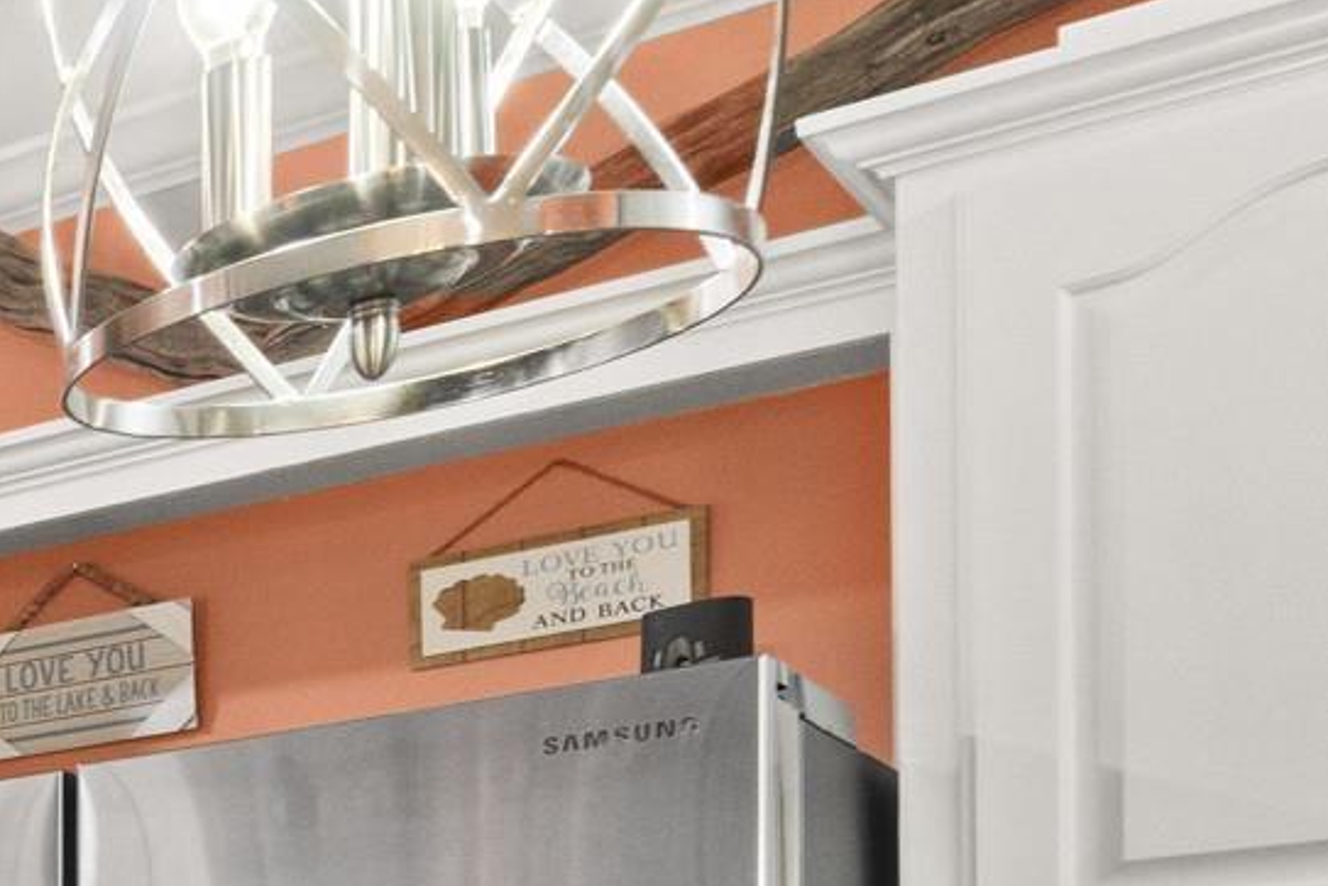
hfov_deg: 16.1
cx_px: -1722
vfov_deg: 17.5
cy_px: 1368
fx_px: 2545
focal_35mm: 69
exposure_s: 1/1.67
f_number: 9
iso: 250
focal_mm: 10
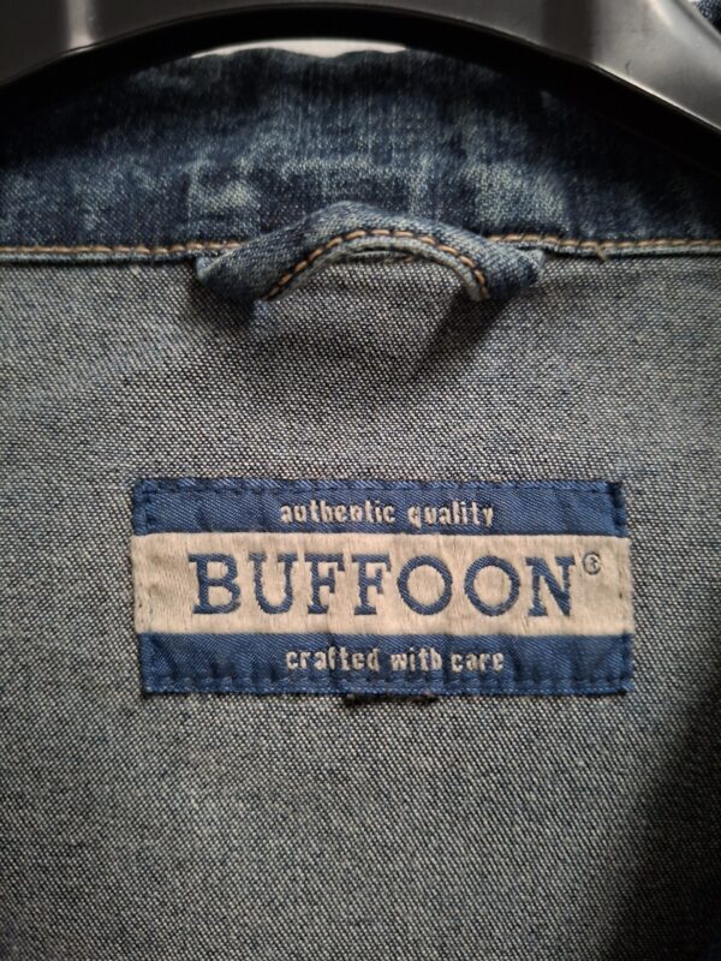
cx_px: 360
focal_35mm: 23
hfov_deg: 58.9
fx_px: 639
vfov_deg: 73.9
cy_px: 480
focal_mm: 5.54
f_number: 1.8
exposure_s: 1/25
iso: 500
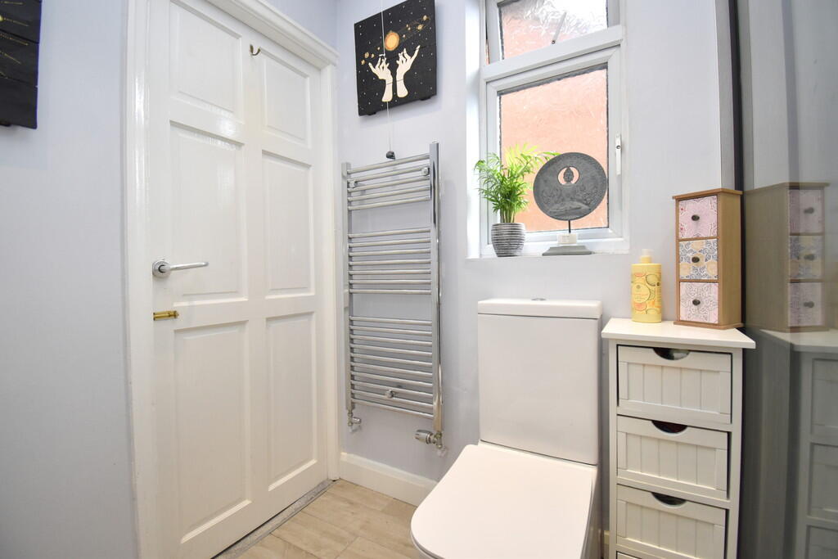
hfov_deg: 100.4
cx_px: 419
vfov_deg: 77.3
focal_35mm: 15
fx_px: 349
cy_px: 280
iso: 800
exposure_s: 1/160
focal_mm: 10
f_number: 4.5
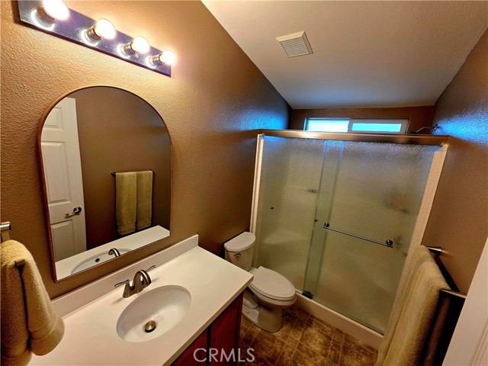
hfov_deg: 106.2
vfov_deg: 89.9
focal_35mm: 13
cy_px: 183
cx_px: 244
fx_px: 183
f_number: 1.9
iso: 80
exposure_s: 1/120
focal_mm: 2.2
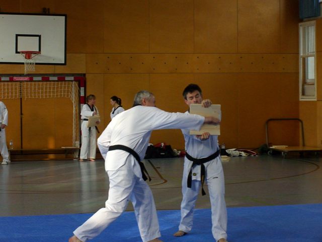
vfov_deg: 13.0
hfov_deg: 17.3
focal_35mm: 114
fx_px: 1060
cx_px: 161
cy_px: 121
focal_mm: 23.7
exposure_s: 1/125
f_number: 5.1
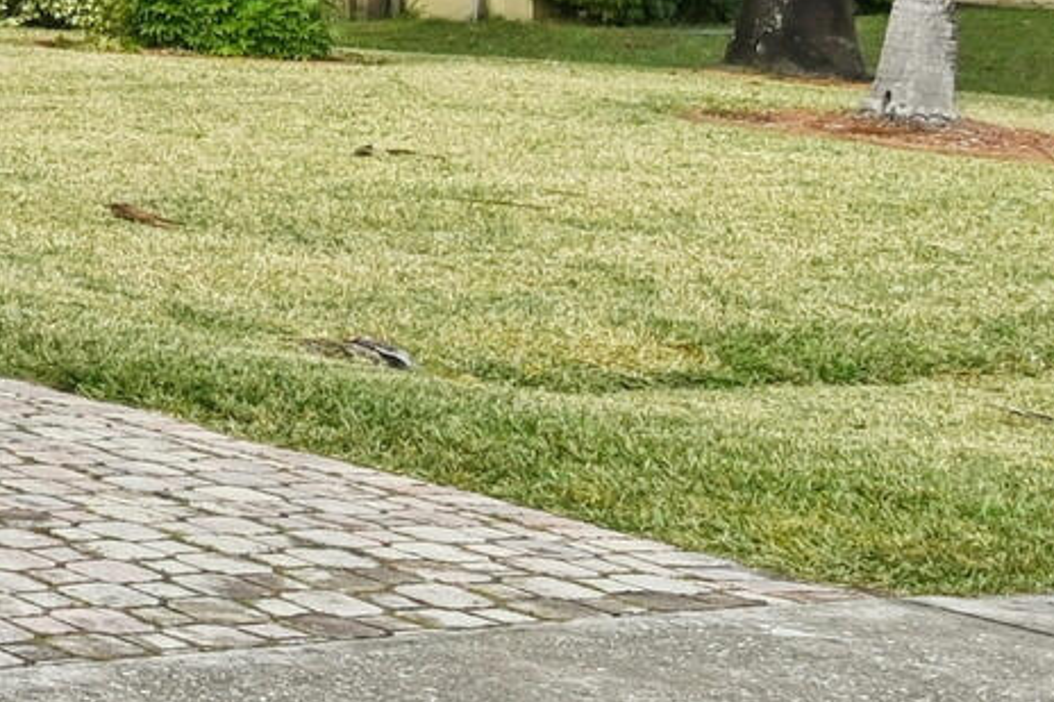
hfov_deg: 14.5
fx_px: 2839
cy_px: -91
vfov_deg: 13.8
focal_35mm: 97
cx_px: -1411
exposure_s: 1/3200
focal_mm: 15
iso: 1000
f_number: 8
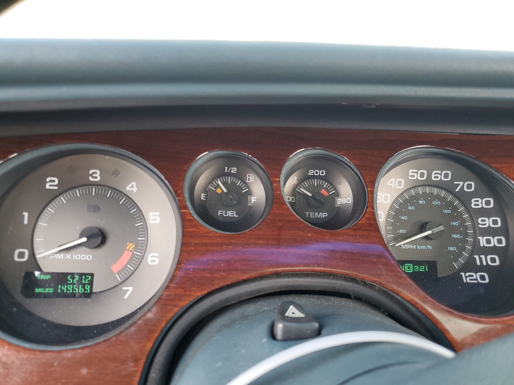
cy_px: 192
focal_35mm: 26
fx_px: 386
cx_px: 257
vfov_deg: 53.1
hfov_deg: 67.3
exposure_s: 1/120
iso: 67
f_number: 1.5
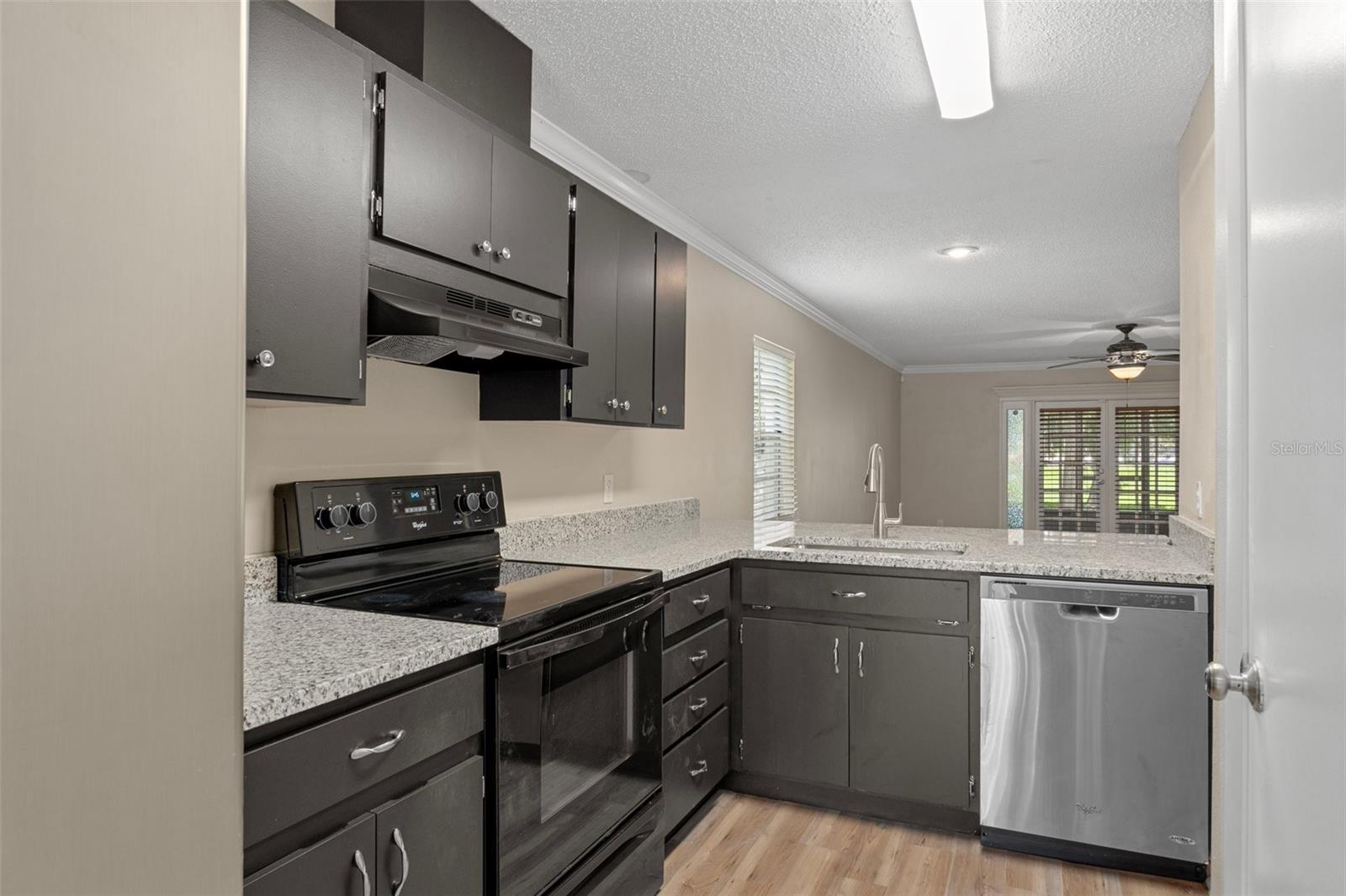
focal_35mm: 21
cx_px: 673
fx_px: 785
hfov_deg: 81.2
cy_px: 448
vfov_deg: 59.5
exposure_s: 1/4
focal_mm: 14
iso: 320
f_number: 8
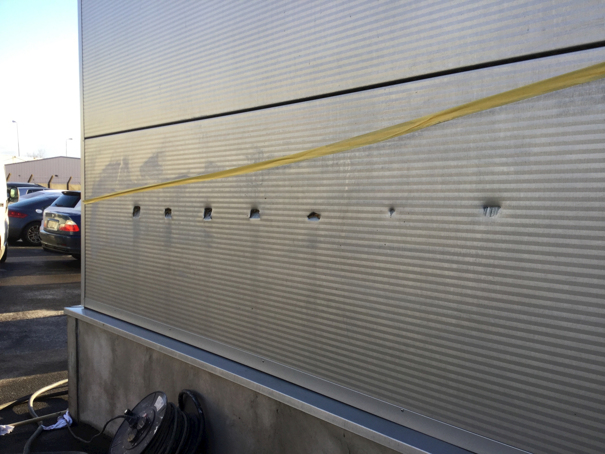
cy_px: 227
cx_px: 302
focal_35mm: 31
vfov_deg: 45.4
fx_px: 542
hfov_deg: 58.4
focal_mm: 3.3
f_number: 2.4
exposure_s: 1/196
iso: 25
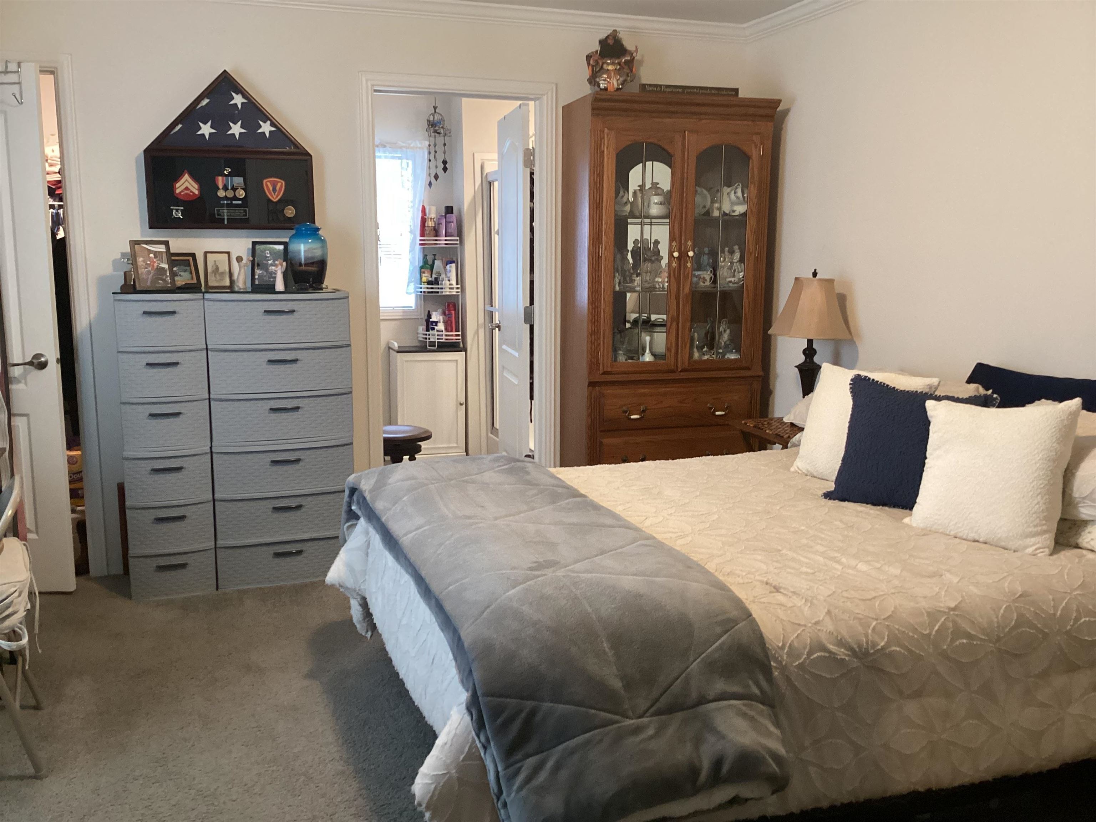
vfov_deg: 45.4
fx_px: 982
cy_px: 411
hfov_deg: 58.4
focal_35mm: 31
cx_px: 548
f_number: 2.4
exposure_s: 1/40
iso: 320
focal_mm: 3.3
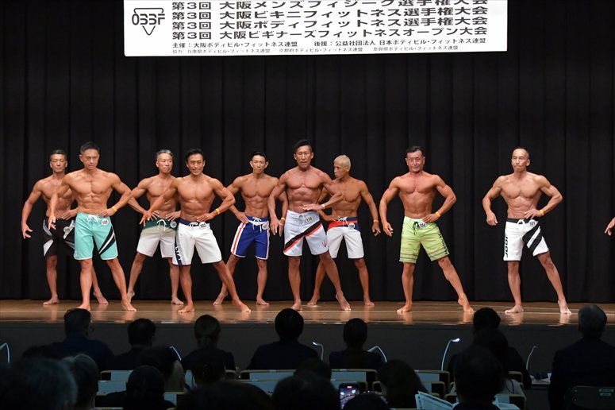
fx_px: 1742
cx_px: 308
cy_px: 205
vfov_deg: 13.4
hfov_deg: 20.0
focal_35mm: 102
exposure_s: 1/400
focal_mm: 68
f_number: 5.6
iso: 6400
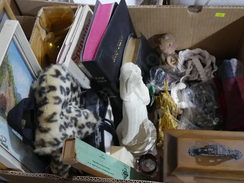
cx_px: 120
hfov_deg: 41.2
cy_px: 84
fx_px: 325
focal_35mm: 46
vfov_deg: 31.5
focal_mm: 20
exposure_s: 1/60
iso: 1600
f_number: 4.4
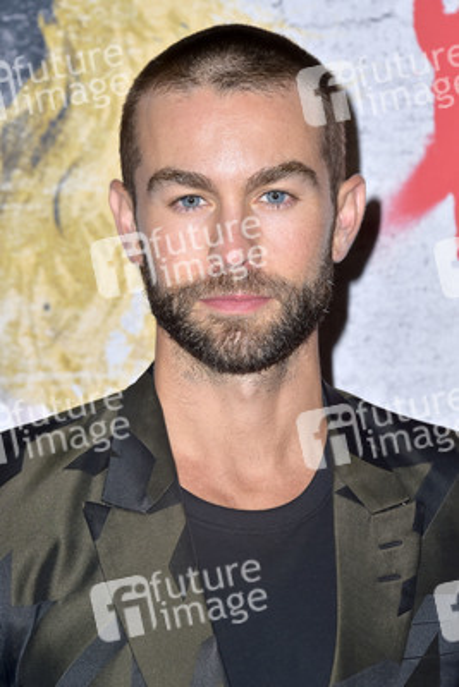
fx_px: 2579
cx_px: 230
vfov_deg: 15.2
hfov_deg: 10.2
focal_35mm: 135
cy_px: 344
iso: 320
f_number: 7.1
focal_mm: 135
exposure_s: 1/250
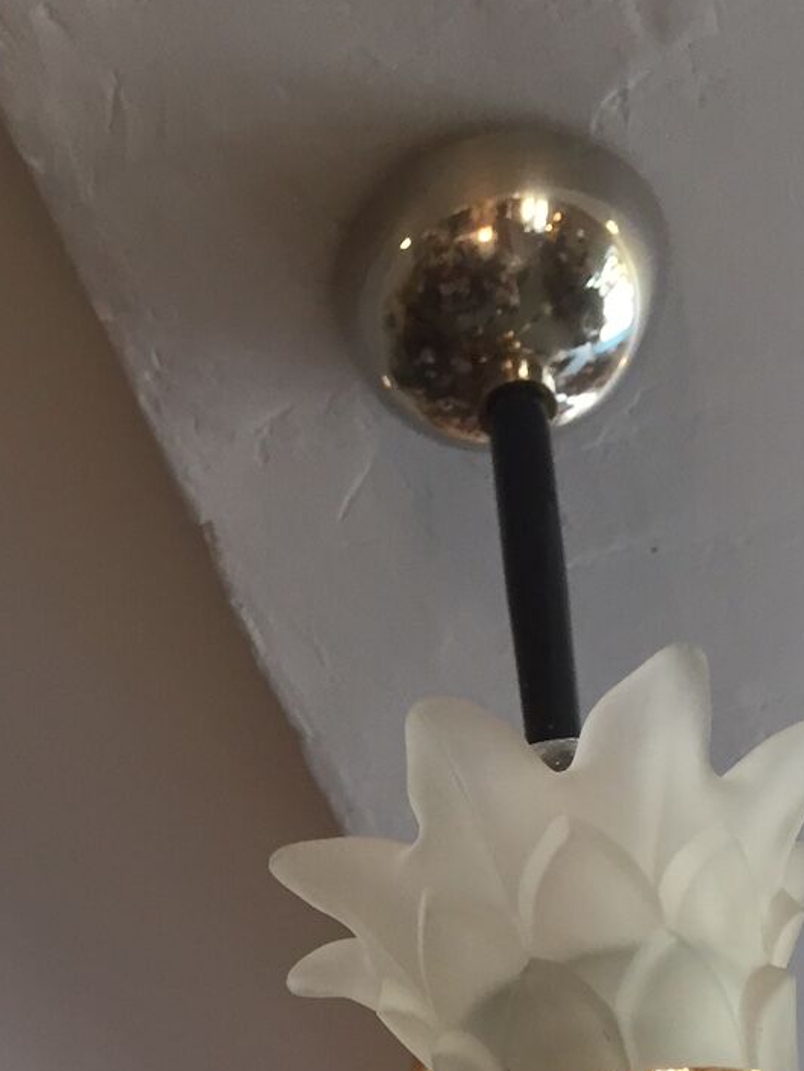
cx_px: 187
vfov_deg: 26.9
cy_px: 1142
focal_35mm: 67
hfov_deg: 21.7
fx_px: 2074
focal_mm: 4.15
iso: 100
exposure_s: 1/33
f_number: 2.2
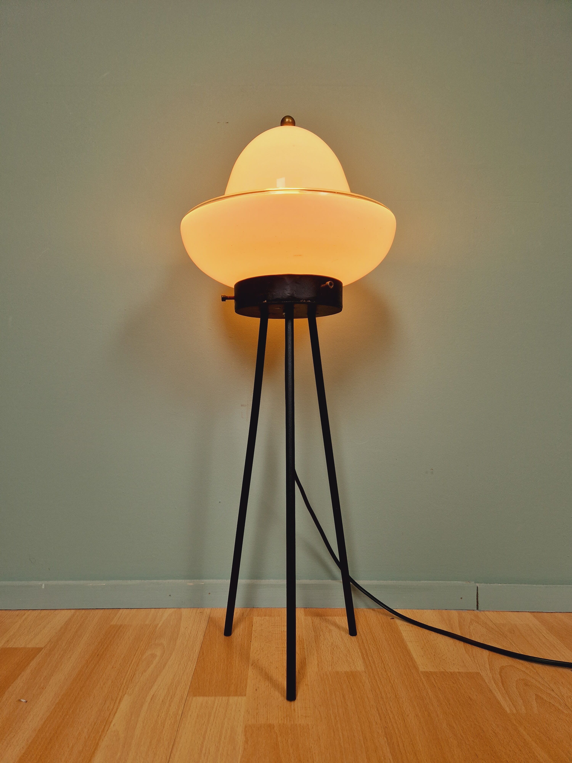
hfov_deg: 58.9
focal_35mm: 23
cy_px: 382
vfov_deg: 73.9
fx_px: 507
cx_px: 286
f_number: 1.8
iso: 50
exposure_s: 1/100
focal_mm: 5.4
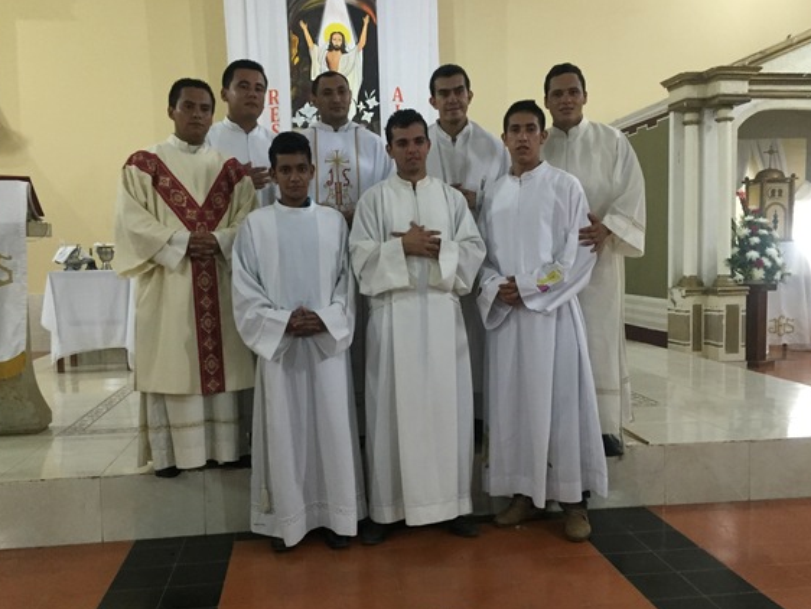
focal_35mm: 33
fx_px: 773
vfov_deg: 43.0
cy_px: 317
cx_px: 417
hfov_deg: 55.3
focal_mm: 4.15
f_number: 2.2
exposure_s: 1/15
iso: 250
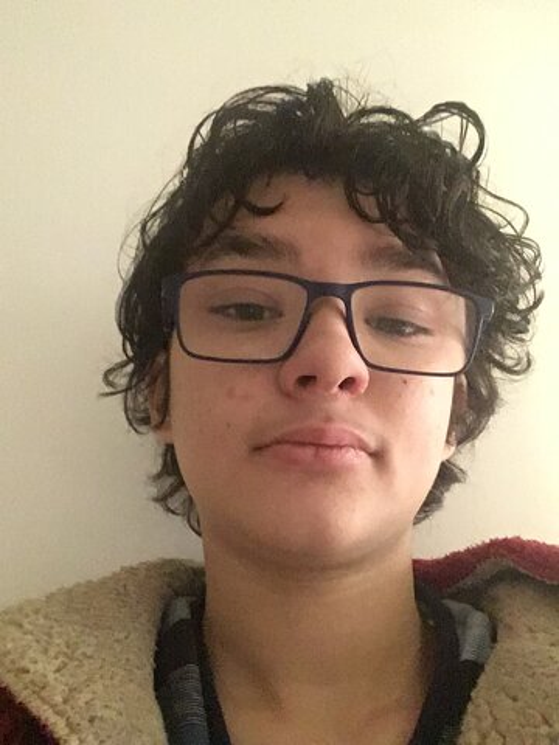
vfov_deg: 58.4
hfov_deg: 45.4
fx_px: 667
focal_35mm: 31
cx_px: 280
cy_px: 372
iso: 1250
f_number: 2.4
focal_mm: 2.15
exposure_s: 1/17
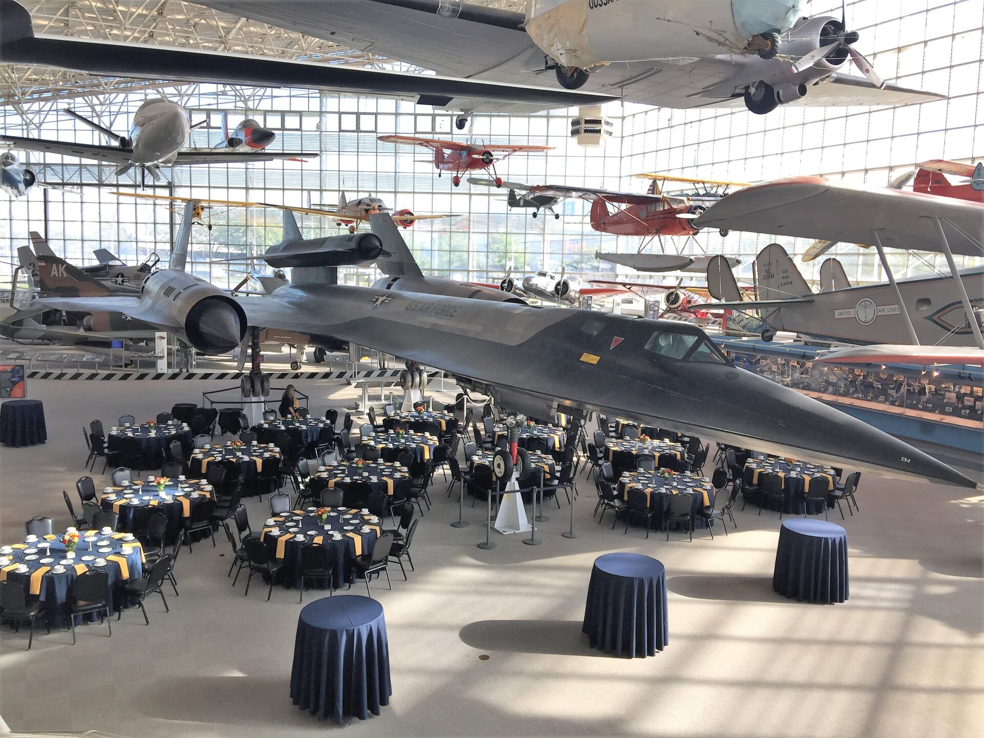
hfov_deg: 61.7
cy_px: 369
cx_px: 492
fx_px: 824
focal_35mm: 29
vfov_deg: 48.2
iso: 32
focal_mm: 4.15
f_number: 2.2
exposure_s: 1/120
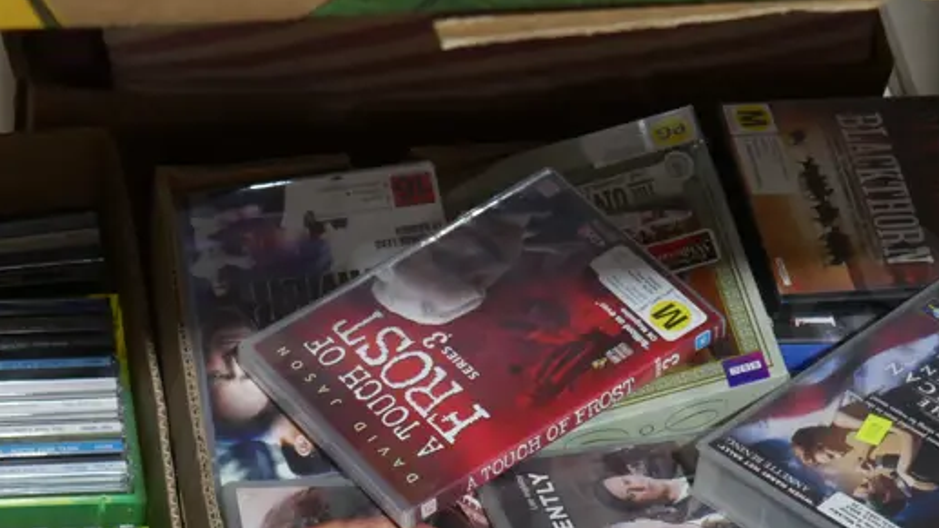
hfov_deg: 19.8
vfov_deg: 11.0
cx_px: 367
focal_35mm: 108
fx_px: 2689
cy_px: 669
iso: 640
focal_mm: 25
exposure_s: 1/60
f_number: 5.3
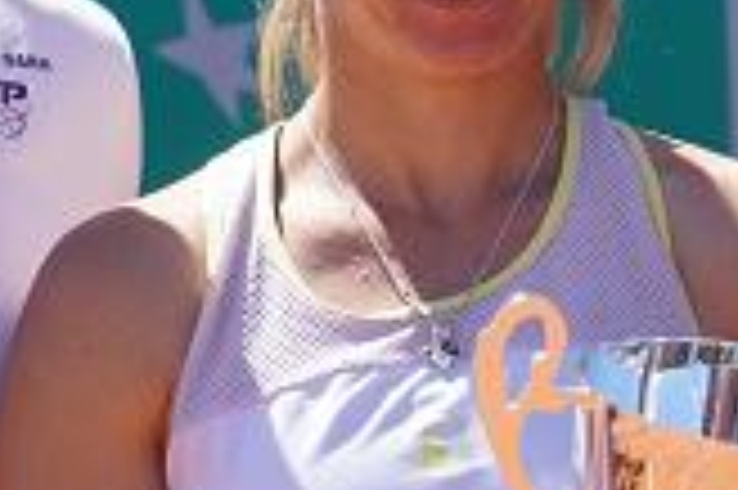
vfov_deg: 4.1
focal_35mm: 332
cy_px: 101
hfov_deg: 6.2
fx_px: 6799
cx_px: 891
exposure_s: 1/2000
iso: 800
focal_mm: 68
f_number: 5.6
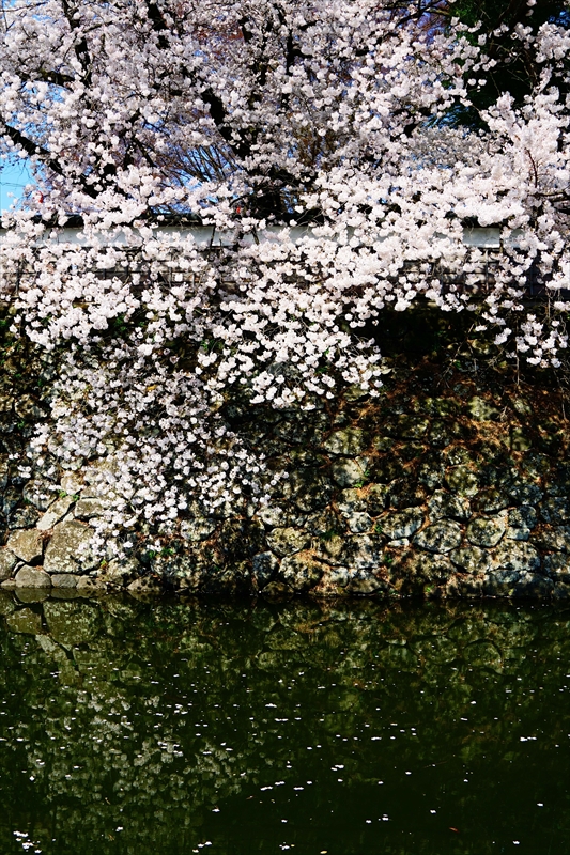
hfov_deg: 36.9
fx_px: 855
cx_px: 285
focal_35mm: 36
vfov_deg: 53.1
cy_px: 428
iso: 100
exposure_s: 1/200
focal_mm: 24
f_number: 8
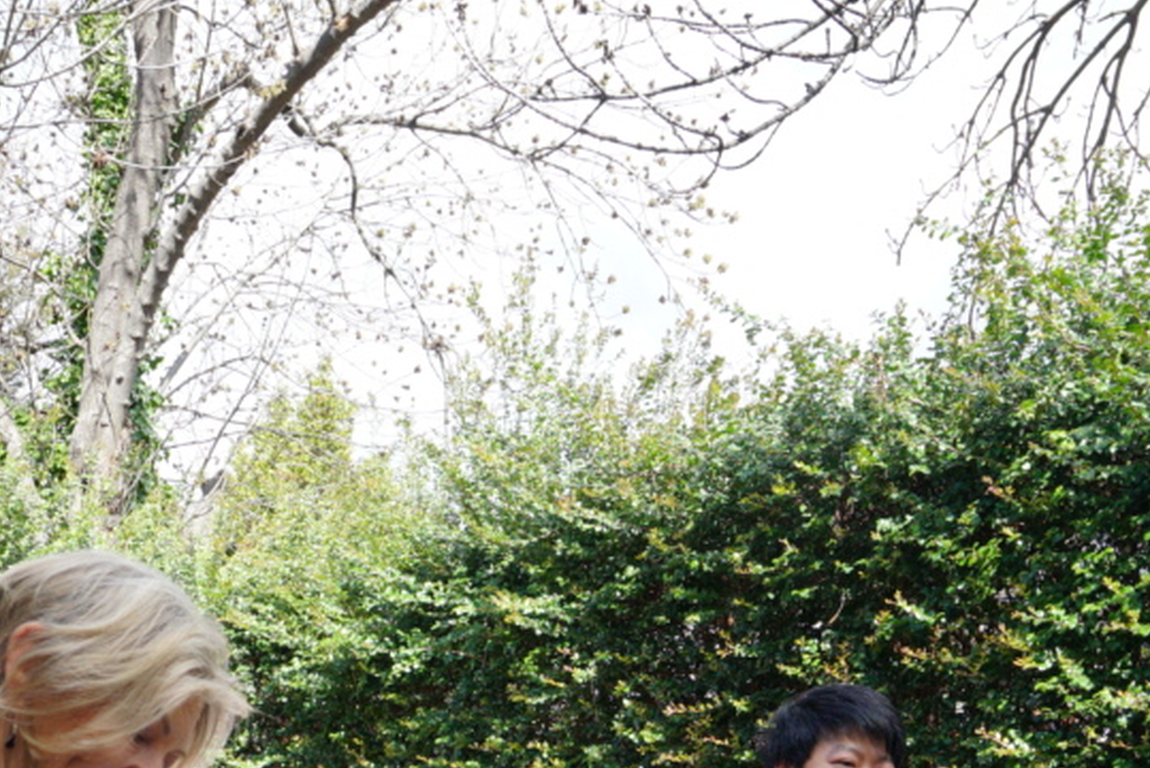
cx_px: 499
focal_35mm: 48
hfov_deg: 41.0
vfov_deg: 25.5
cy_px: 896
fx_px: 1534
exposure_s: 1/500
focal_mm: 16
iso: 250
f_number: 4.5
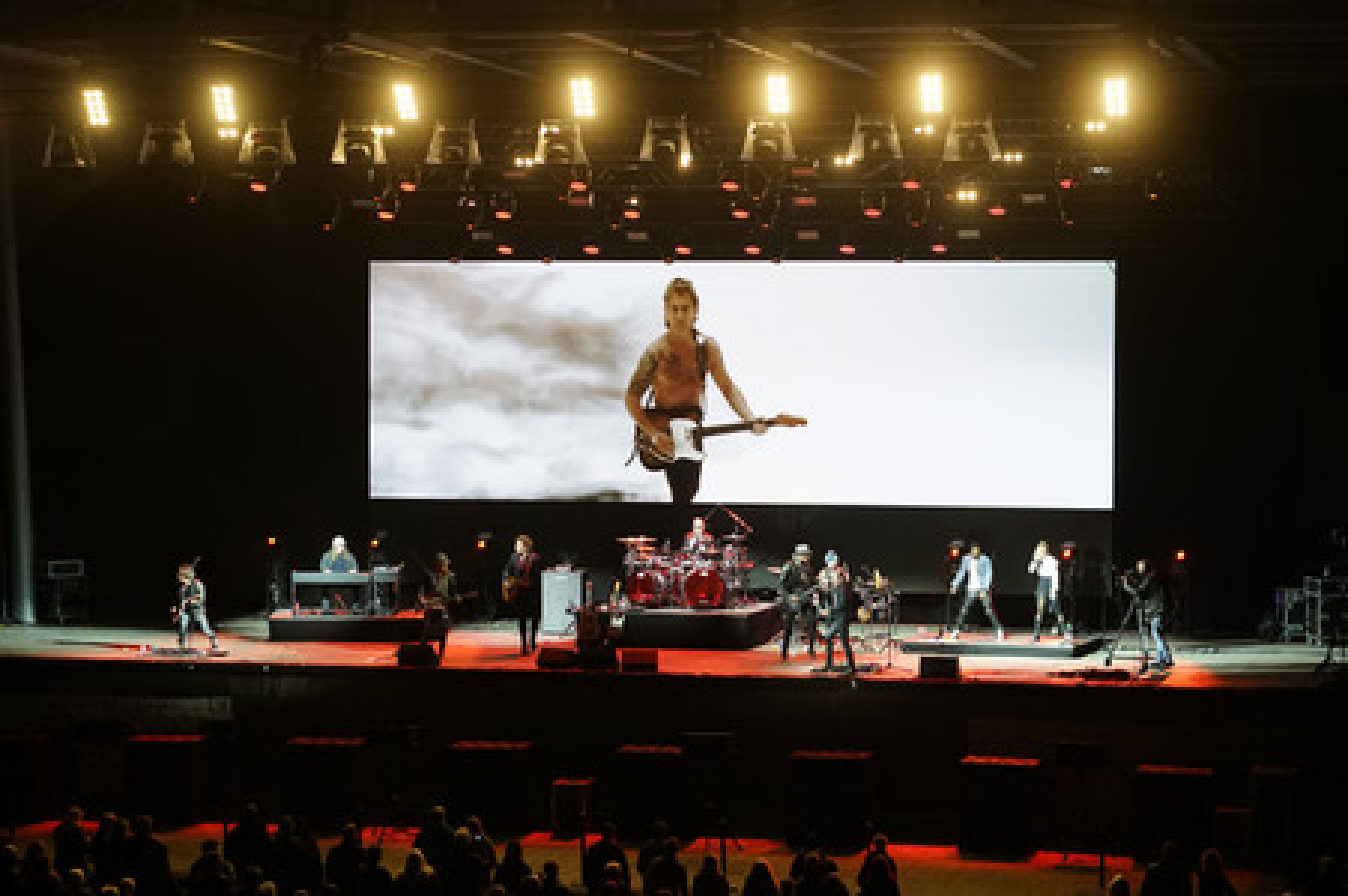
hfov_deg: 23.9
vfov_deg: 16.0
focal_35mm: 85
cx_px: 674
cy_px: 448
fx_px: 3180
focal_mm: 85
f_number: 2.8
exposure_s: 1/400
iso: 1600
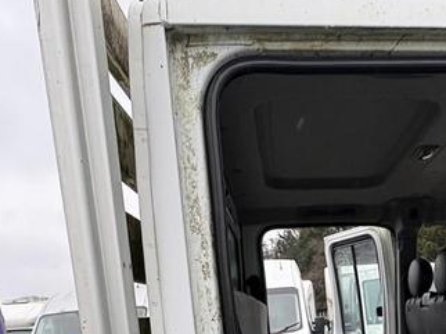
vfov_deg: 29.5
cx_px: 356
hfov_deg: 45.5
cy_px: 435
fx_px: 502
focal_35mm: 39
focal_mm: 2.22
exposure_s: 1/99
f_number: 2.2
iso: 100
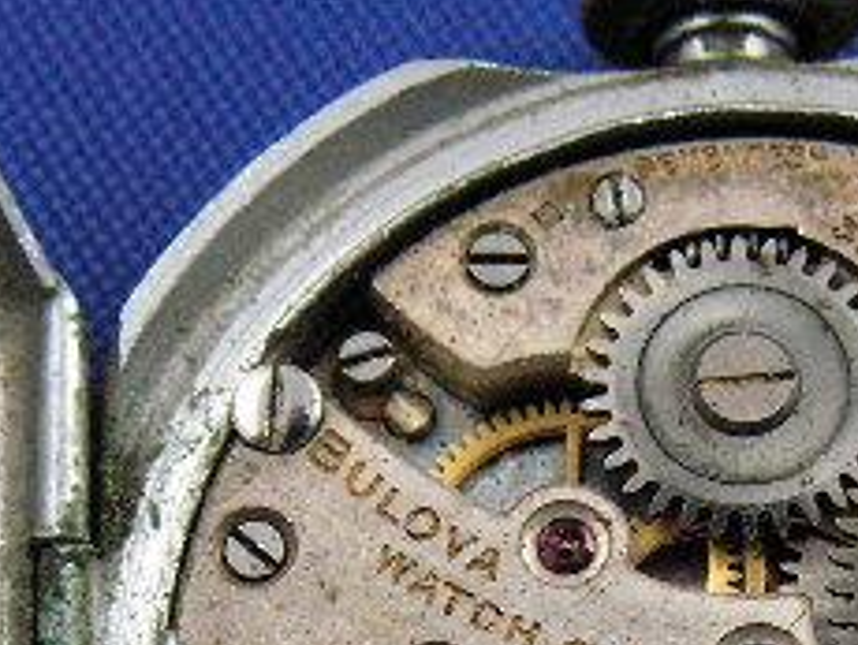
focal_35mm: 153
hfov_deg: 12.9
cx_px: 642
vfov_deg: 9.6
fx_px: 3796
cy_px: 738
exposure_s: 1/40
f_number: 3.2
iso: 160
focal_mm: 9.2
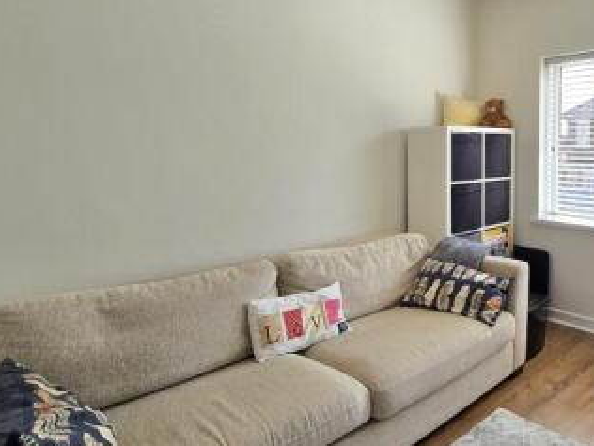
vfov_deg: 56.5
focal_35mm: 24
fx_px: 412
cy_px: 183
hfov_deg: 65.1
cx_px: 477
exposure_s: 1/284
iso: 50
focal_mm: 2.2
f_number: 2.2
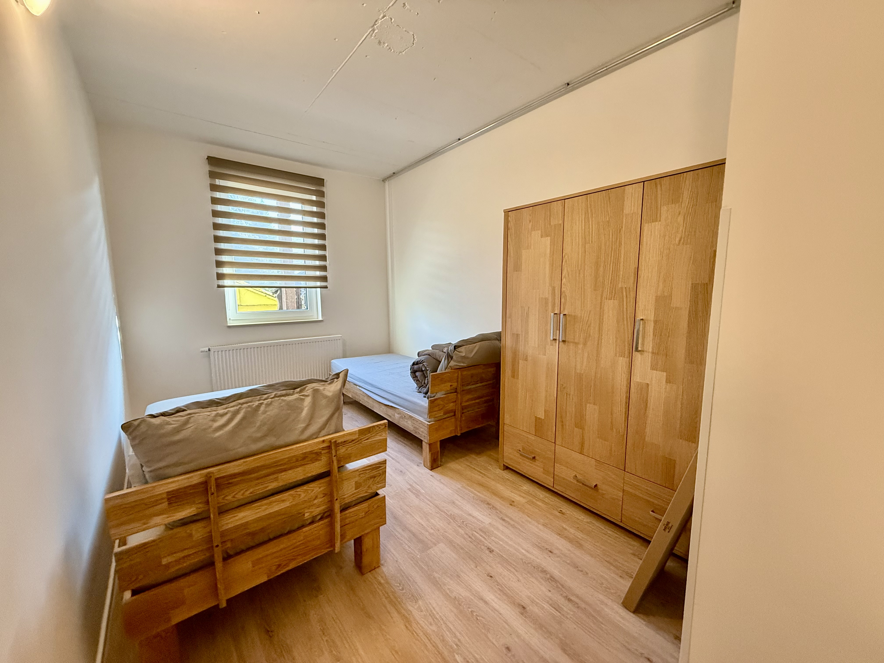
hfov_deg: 102.1
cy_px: 332
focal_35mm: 14
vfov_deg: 85.7
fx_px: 358
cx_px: 442
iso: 500
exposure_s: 1/100
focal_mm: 2.22
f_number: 2.2
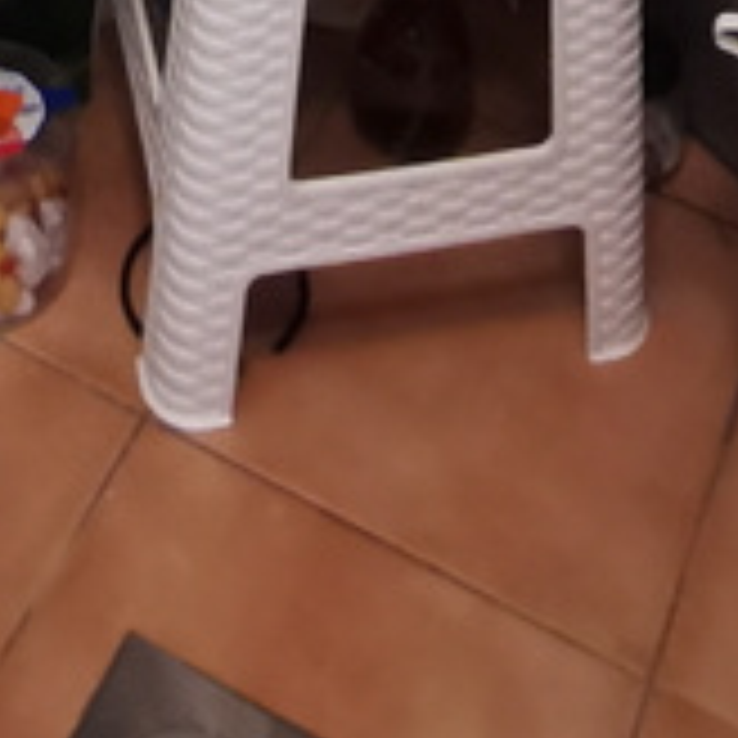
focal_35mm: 93
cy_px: -1152
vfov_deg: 12.9
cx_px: 198
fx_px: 2243
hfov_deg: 18.6
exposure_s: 1/24
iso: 500
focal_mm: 2.35
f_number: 2.2
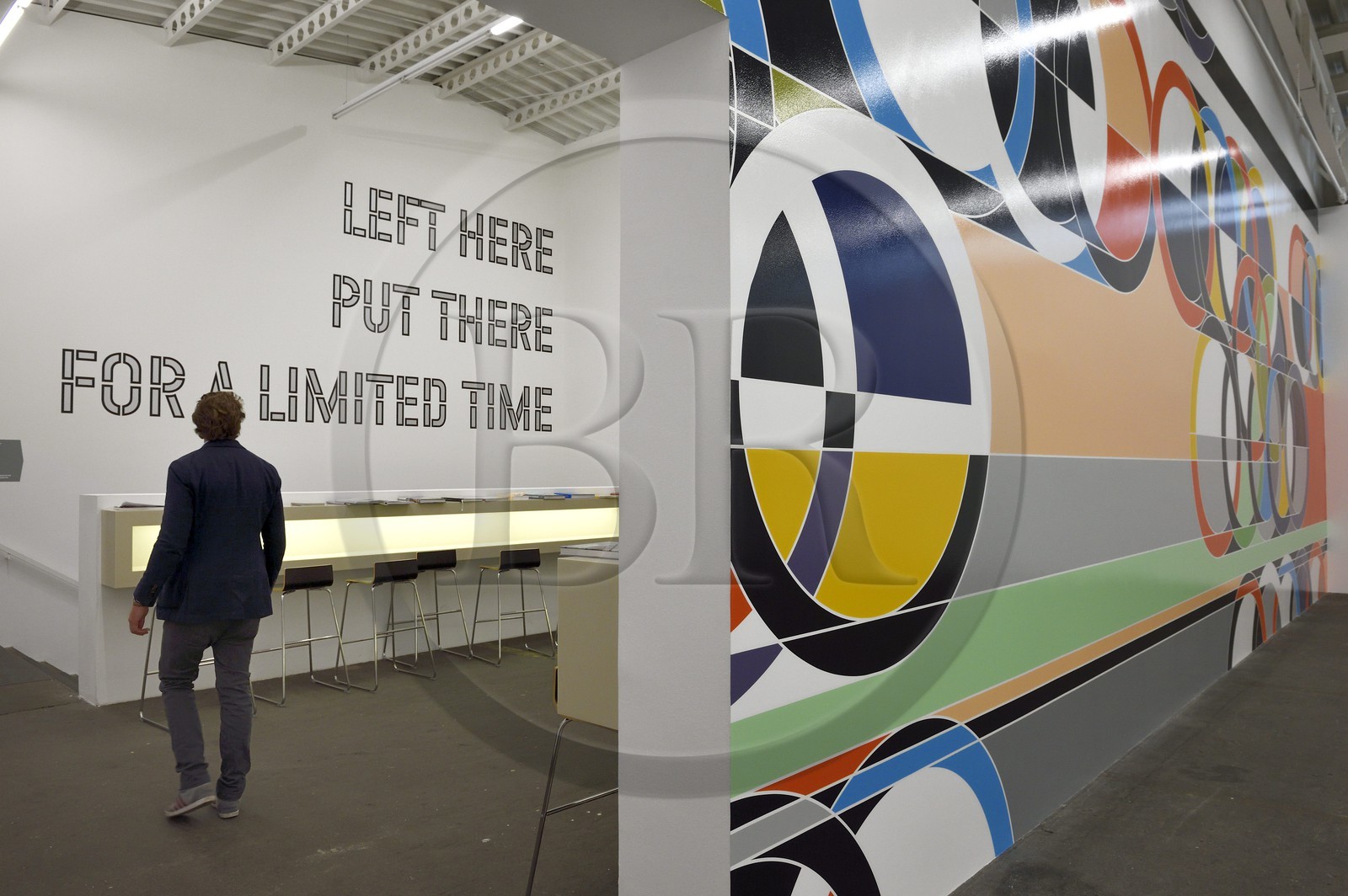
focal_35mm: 24
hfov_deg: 73.8
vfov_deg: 53.1
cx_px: 674
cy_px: 448
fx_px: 898
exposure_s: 1/100
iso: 1600
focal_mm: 24
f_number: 9
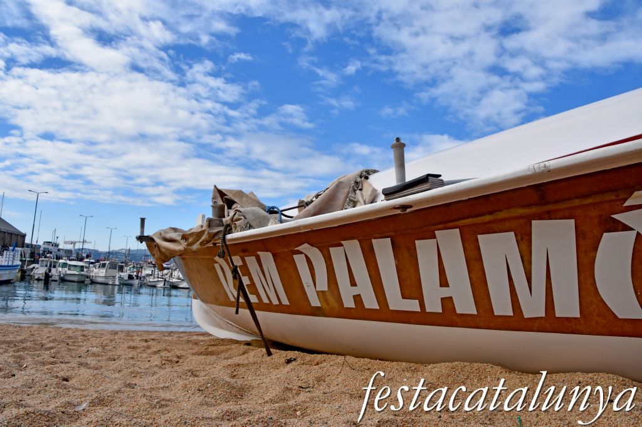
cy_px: 214
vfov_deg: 47.9
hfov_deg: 67.4
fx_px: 481
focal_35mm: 27
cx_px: 321
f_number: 18
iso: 320
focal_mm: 18
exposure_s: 1/250
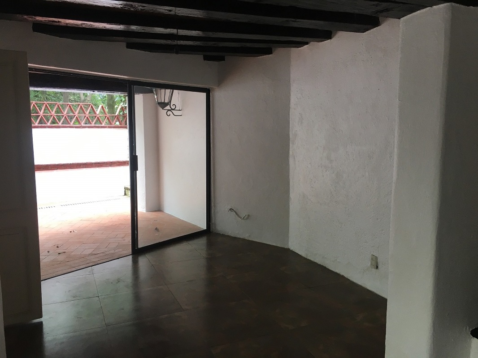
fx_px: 401
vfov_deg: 48.2
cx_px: 239
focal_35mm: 29
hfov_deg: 61.6
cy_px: 179
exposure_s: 1/30
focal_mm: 4.15
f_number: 2.2
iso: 25
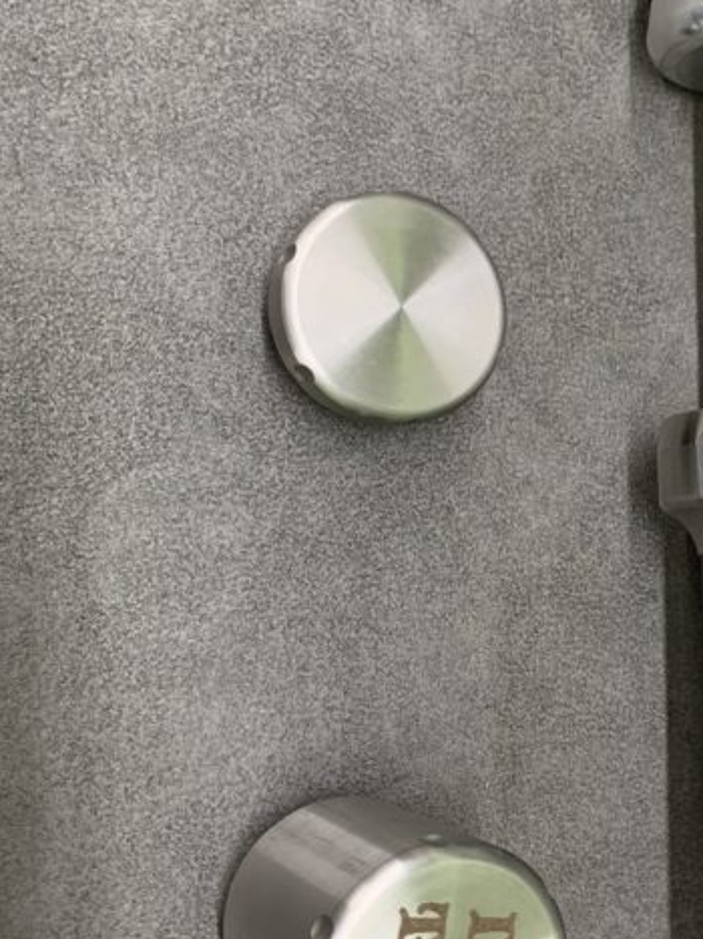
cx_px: 733
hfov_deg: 24.3
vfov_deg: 33.8
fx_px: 1544
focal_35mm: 57
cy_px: 515
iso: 80
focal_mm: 4.25
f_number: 1.8
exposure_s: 1/60
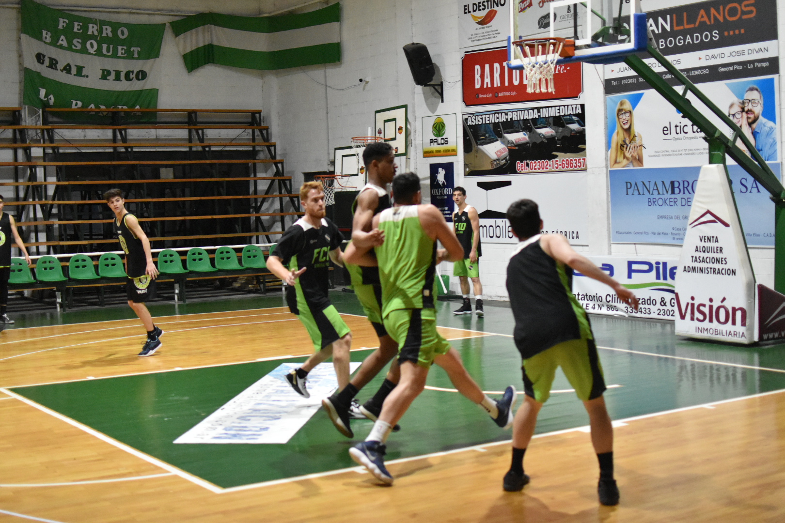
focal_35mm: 52
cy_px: 262
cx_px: 392
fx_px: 1145
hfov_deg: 37.9
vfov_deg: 25.8
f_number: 1.8
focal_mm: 35
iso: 5000
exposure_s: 1/640
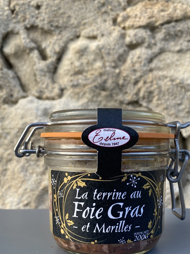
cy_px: 168
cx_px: 117
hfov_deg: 36.6
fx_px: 285
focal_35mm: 39
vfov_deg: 47.1
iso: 32
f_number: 1.8
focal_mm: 4.25
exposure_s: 1/155
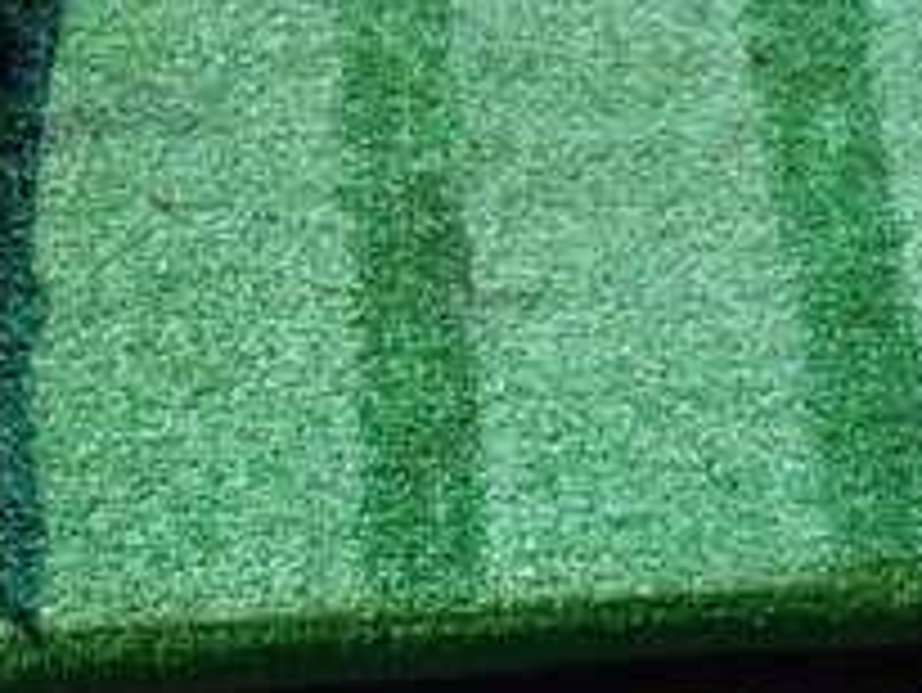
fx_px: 1945
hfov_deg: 26.6
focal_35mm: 73
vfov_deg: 19.3
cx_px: 540
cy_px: -72
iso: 400
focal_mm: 4.5
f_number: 2
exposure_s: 1/30
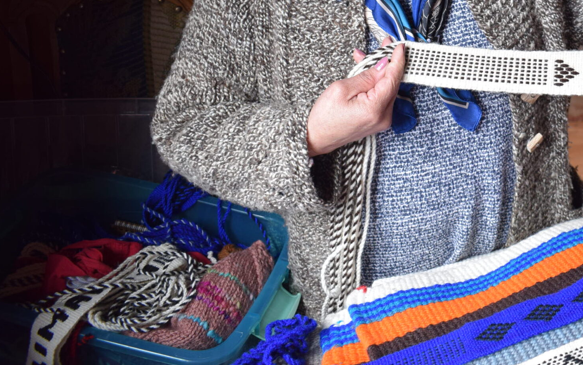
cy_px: 38
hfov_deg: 39.9
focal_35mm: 48
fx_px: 763
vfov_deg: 26.0
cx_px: 481
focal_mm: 18
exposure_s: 1/40
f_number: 4.5
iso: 400
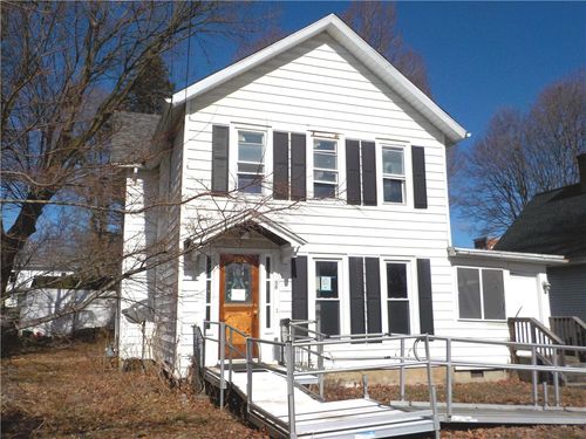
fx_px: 508
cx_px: 293
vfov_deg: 46.8
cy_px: 220
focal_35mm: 30
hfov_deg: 60.0
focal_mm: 4.1
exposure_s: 1/1000
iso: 125
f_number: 6.6
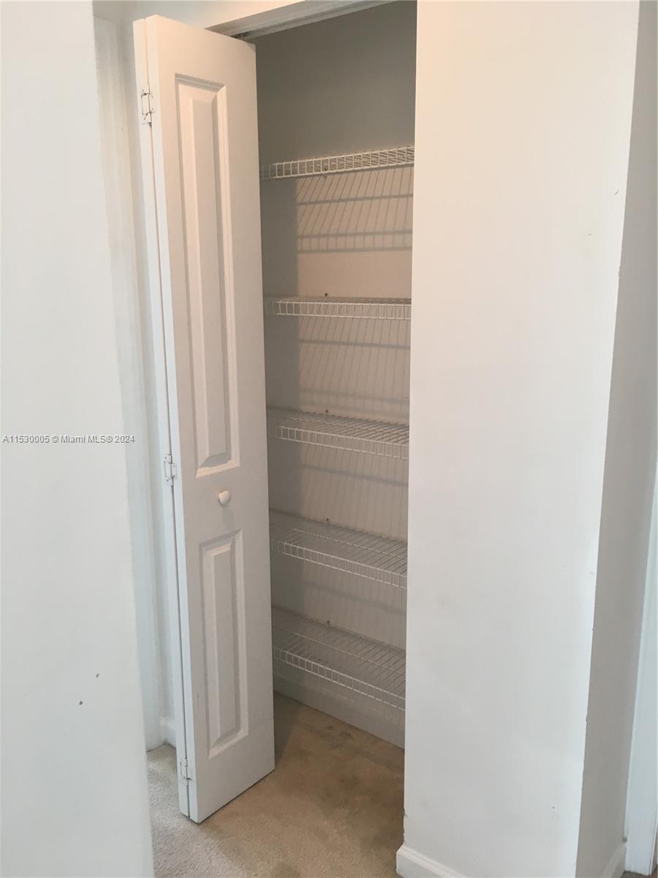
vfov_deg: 61.7
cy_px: 439
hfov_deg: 48.2
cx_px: 329
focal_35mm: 29
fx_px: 735
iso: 32
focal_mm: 4.15
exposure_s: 1/30
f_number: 2.2
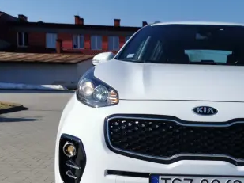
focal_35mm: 56
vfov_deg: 25.9
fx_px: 394
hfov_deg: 33.1
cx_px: 206
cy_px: 123
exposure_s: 1/5714
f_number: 1.6
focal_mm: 5.56
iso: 50
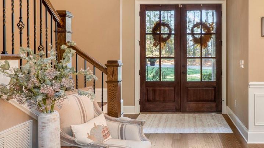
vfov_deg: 38.7
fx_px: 210
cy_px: 55
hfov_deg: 62.2
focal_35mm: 30
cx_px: 182
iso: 100
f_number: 13
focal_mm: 16
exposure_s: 2
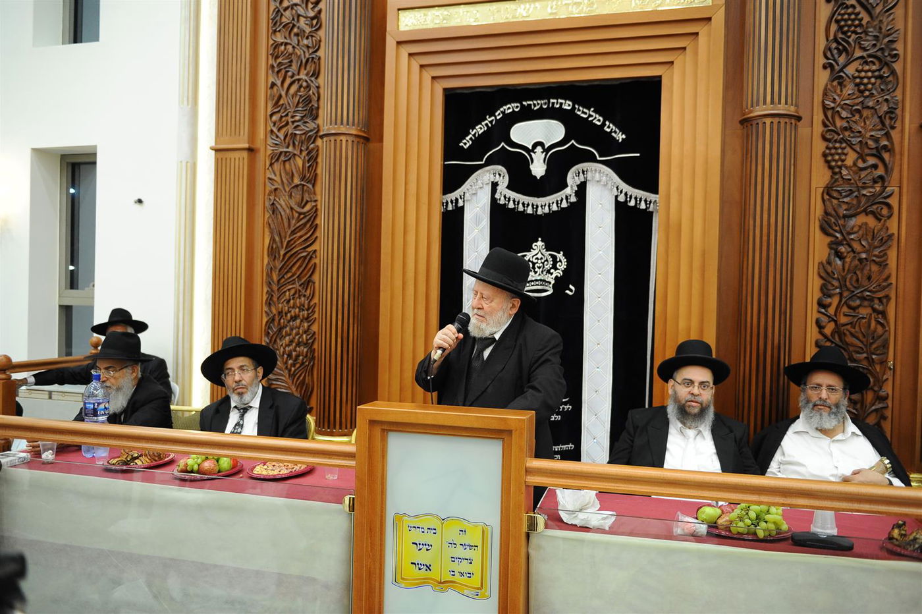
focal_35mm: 31
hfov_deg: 60.3
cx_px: 461
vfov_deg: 42.3
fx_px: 794
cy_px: 307
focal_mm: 31
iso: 1600
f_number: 2.8
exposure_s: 1/200
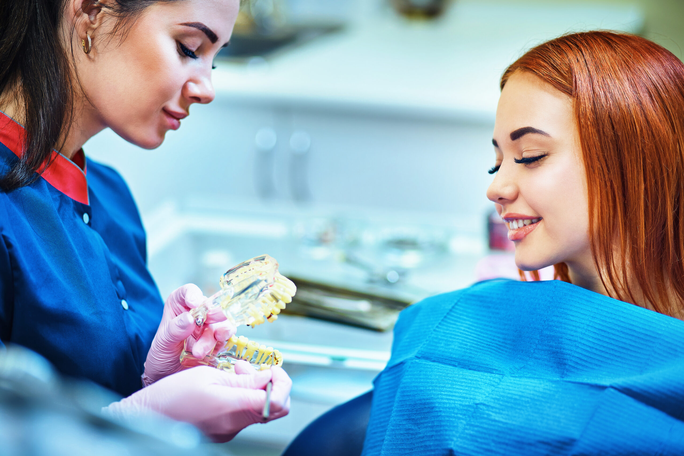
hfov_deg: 23.9
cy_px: 228
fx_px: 1615
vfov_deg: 16.1
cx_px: 342
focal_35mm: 85
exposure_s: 1/125
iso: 400
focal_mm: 85
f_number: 2
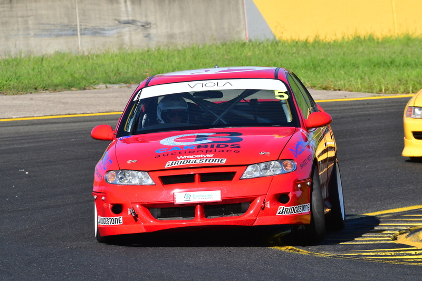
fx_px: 7383
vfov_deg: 2.2
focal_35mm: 630
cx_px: 211
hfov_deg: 3.3
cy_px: 140
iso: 500
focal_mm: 420
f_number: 11
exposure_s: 1/640
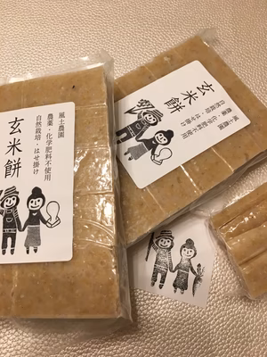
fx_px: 298
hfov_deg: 48.2
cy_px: 178
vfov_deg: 61.7
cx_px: 134
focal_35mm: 29
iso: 50
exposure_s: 1/30
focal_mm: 4.15
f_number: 2.2
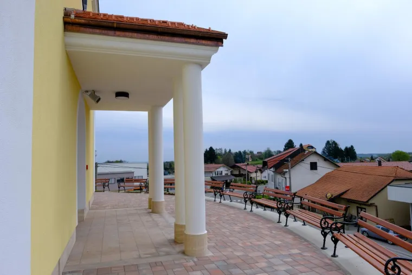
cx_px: 206
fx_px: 275
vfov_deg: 53.2
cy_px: 138
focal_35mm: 24
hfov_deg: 73.7
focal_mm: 16
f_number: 5.6
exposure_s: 1/800
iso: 200
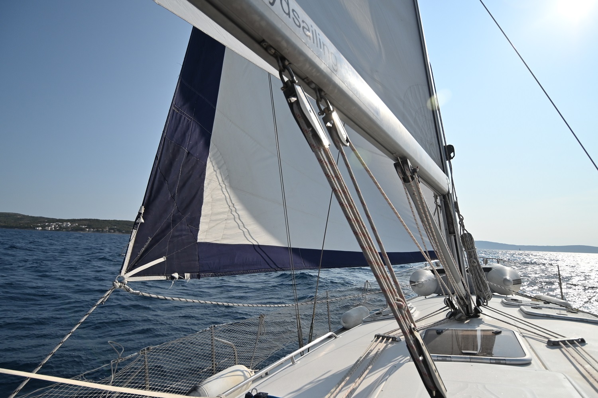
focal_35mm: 18
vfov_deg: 67.4
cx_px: 299
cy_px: 199
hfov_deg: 90.0
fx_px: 299
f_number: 4
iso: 220
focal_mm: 12
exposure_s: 1/8000
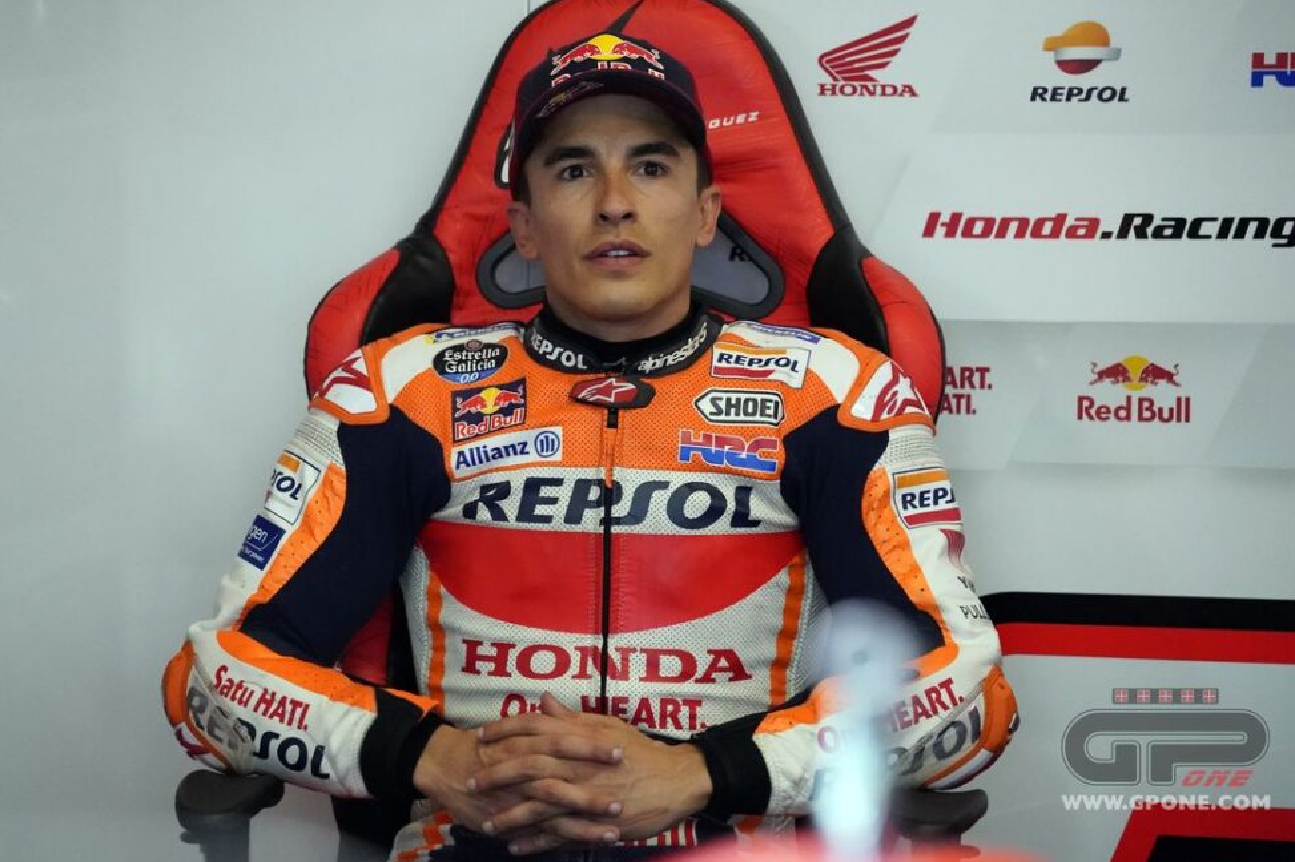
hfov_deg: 7.3
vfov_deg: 4.9
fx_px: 10152
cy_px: 419
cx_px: 636
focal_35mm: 282
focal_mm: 268.3
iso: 16000
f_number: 6.3
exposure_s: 1/1000
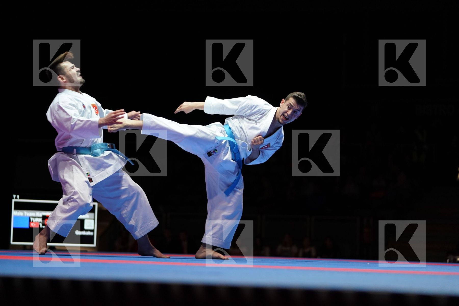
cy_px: 153
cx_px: 230
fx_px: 1351
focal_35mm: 106
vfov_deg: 12.9
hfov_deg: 19.3
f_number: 2.8
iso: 2500
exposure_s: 1/500
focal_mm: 106
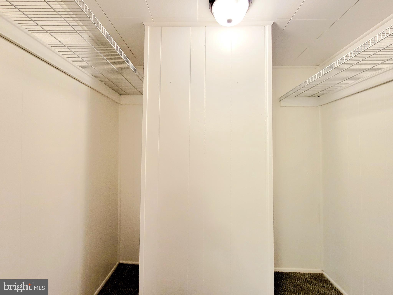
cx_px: 196
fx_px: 148
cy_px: 148
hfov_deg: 106.2
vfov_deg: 89.9
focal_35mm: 13
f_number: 2.2
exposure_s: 1/60.2
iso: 320
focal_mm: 2.2
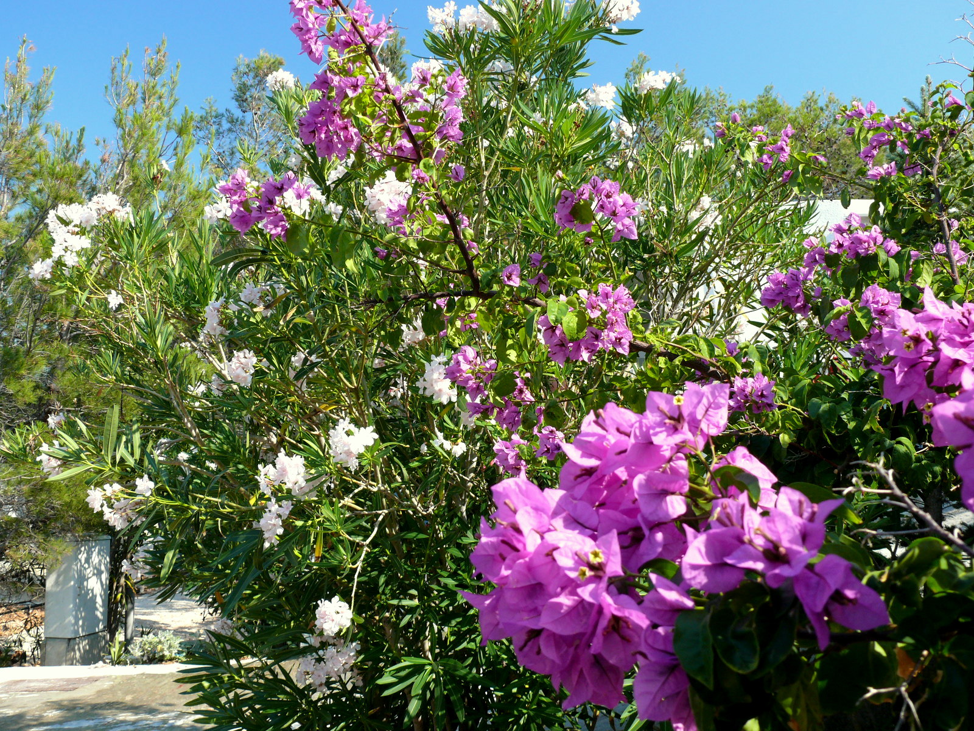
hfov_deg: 46.8
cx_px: 487
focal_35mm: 40
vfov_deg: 36.0
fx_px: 1125
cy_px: 366
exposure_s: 1/160
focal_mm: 8.1
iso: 100
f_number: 4
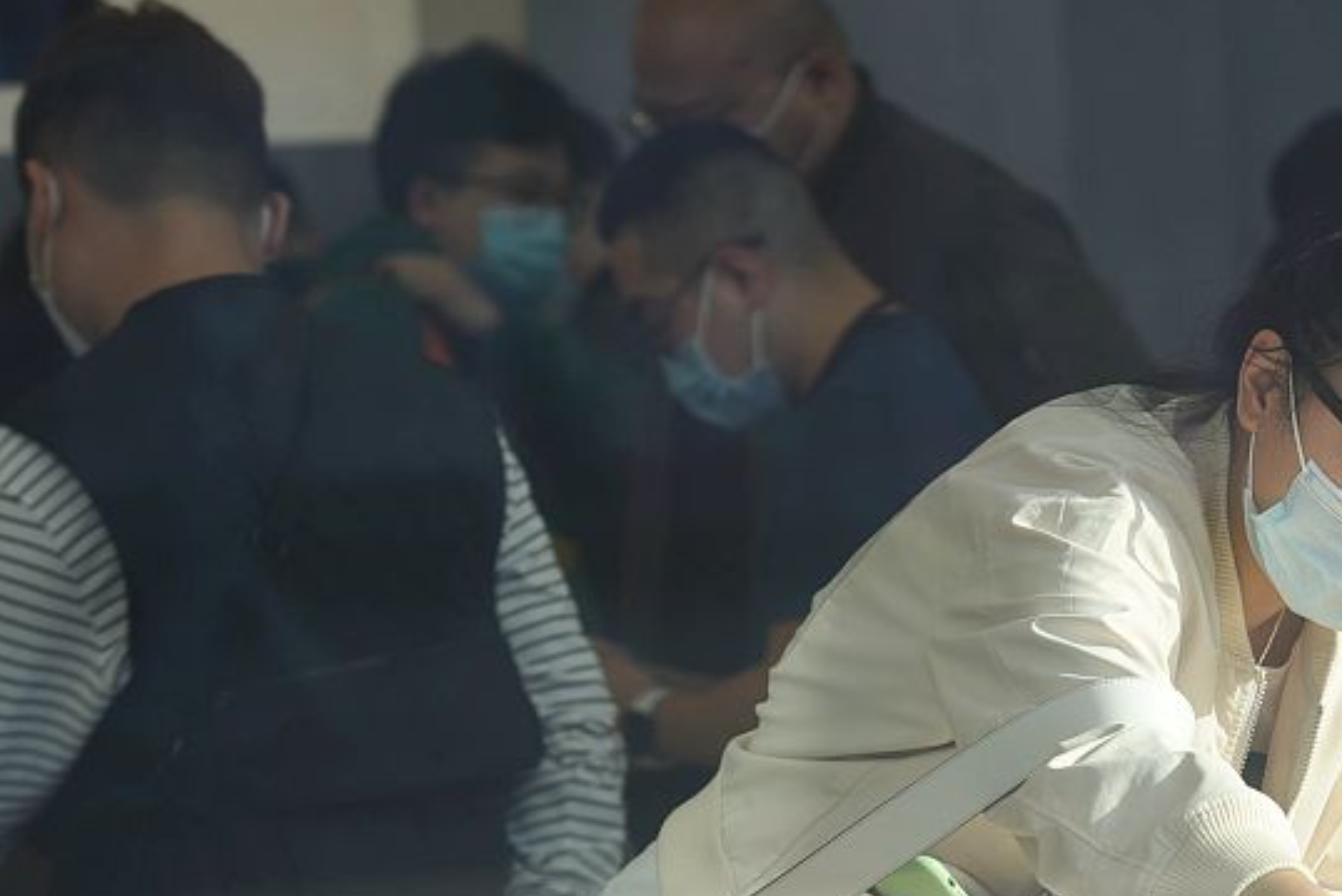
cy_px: 673
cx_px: 1295
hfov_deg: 6.8
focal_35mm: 301
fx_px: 11223
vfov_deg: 4.6
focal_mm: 135
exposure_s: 1/200
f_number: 5.6
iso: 100
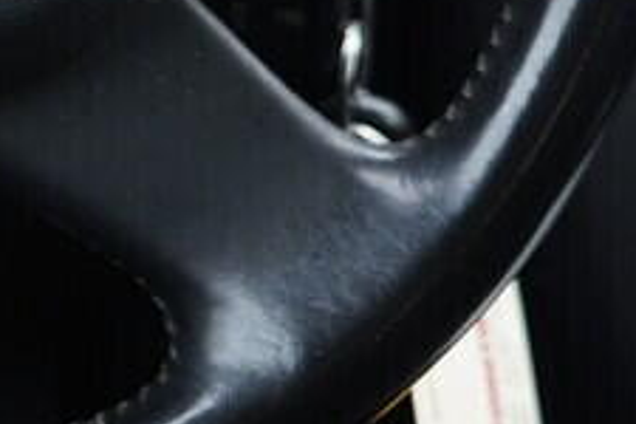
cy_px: -321
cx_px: -212
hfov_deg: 12.1
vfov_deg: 8.1
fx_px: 2897
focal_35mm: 164
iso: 320
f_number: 2.8
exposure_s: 1/40
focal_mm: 24
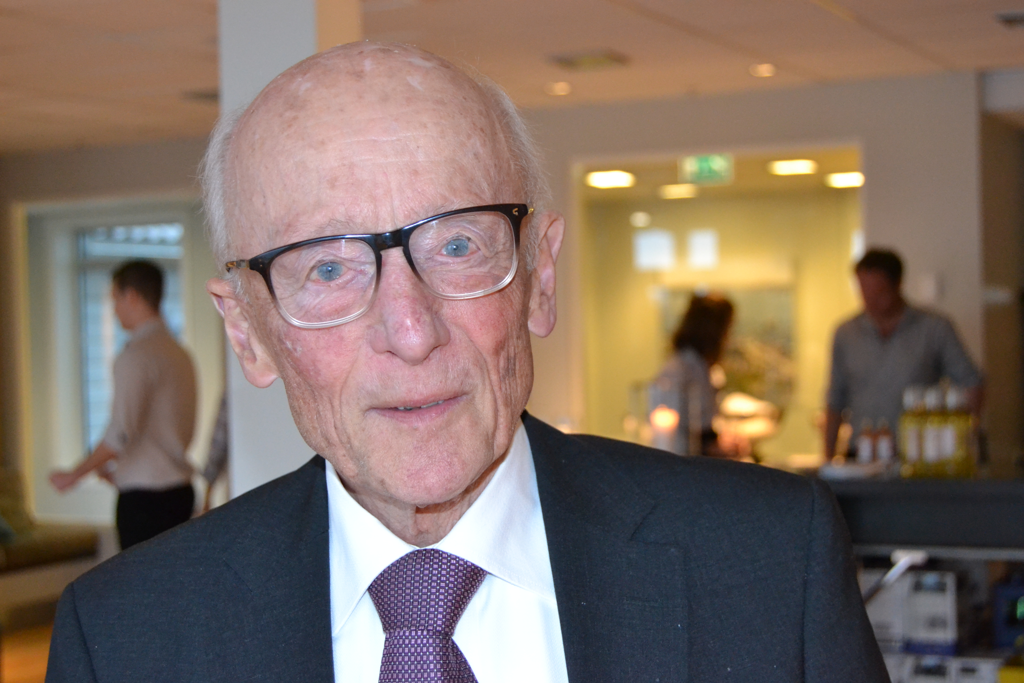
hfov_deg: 31.9
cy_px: 342
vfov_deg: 21.6
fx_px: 1792
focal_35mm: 63
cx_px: 512
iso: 2800
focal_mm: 42
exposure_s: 1/60
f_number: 5
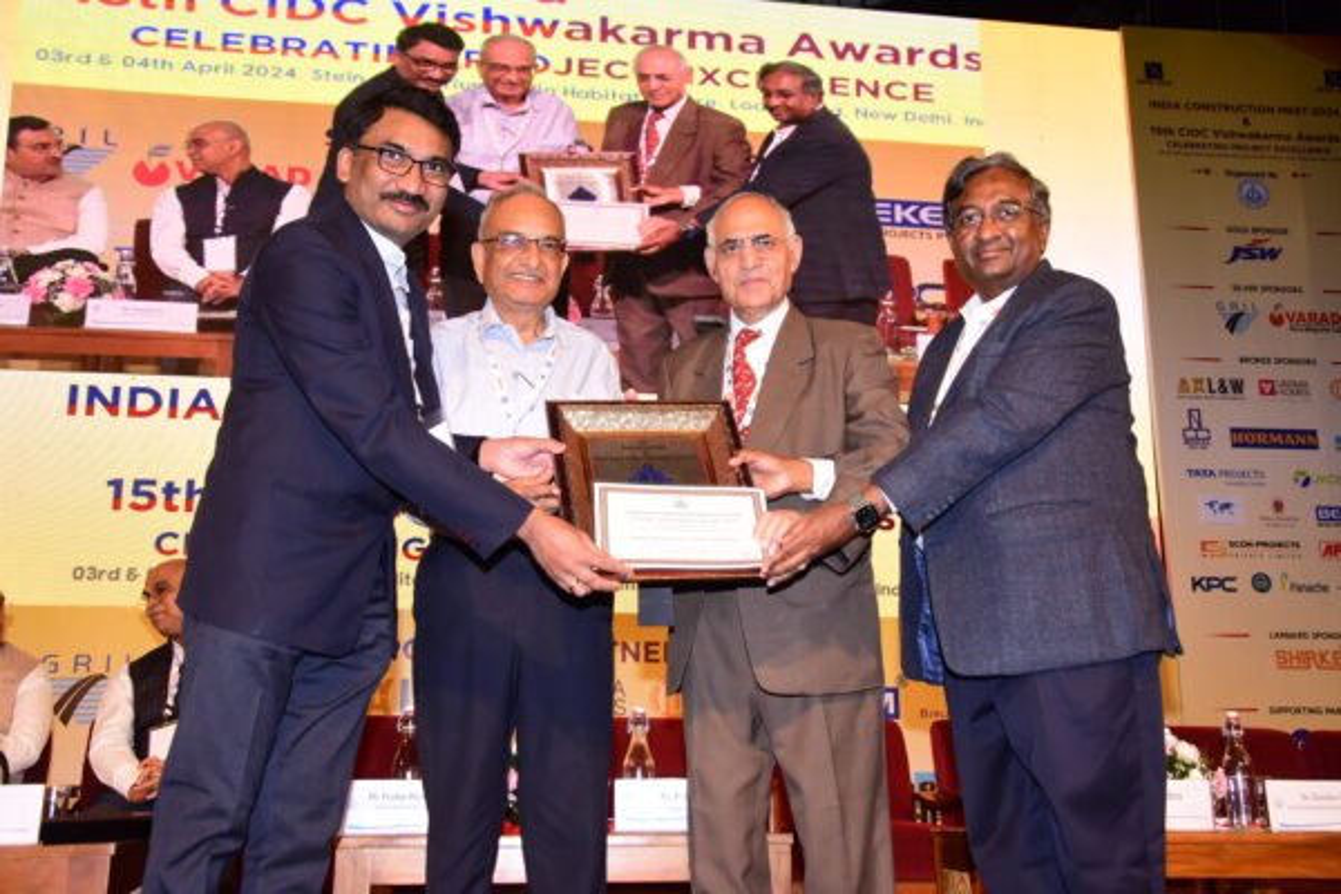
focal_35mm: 39
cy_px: 447
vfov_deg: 34.2
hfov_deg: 49.6
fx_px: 1453
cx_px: 670
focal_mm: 26
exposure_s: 1/125
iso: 1000
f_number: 5.6
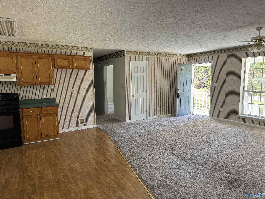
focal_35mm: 24
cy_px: 100
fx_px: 184
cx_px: 132
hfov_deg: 71.6
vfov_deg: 56.8
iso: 125
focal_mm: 6.86
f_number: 1.78
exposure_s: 1/121
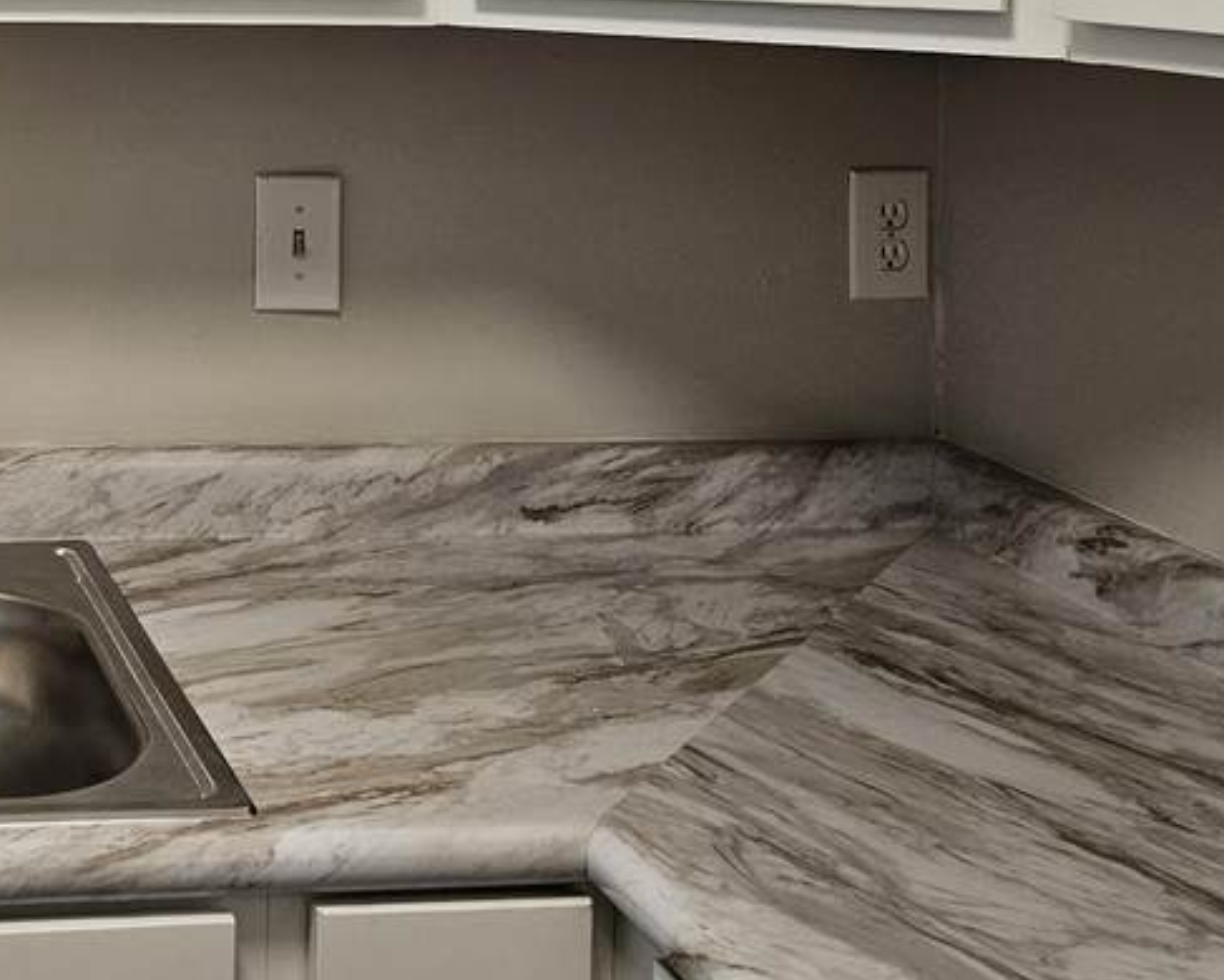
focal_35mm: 59
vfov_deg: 23.9
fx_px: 2138
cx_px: -30
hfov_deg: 29.6
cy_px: -138
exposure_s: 1/120
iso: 160
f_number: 1.7
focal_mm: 6.3
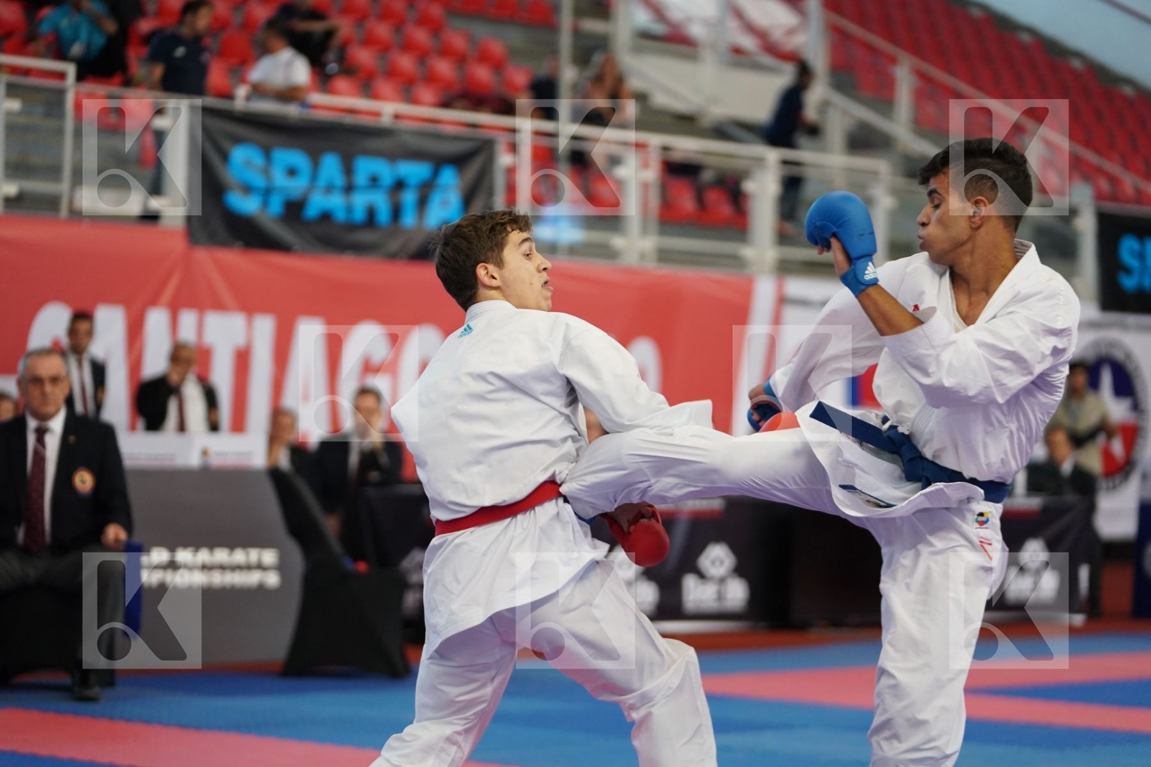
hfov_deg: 18.9
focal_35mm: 108
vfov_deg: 12.7
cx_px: 576
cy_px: 384
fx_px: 3453
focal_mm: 108
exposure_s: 1/1000
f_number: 2.8
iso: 2000
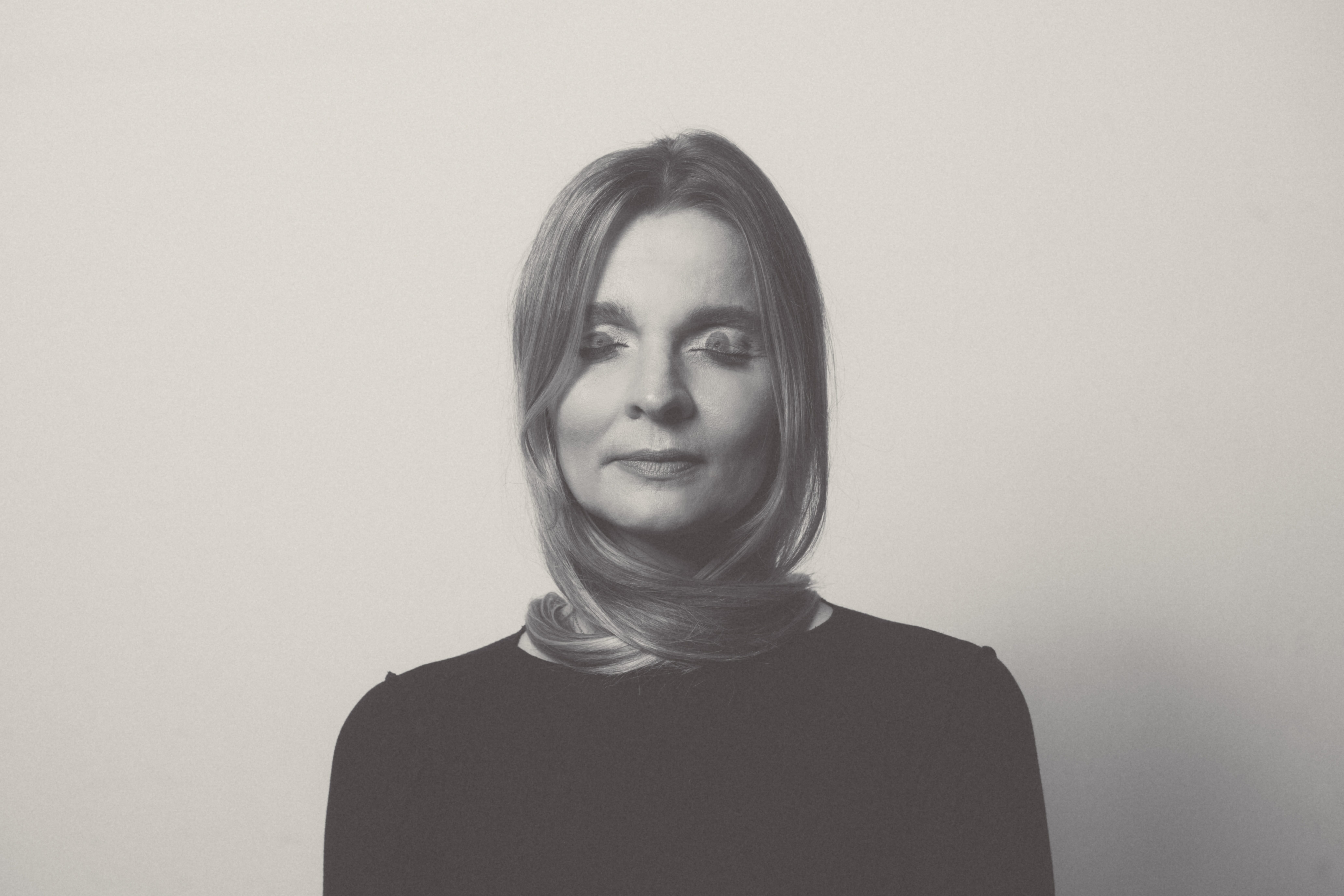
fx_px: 2613
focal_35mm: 70
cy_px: 448
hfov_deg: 28.8
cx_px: 672
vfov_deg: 19.5
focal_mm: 70
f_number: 7.1
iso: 250
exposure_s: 1/200
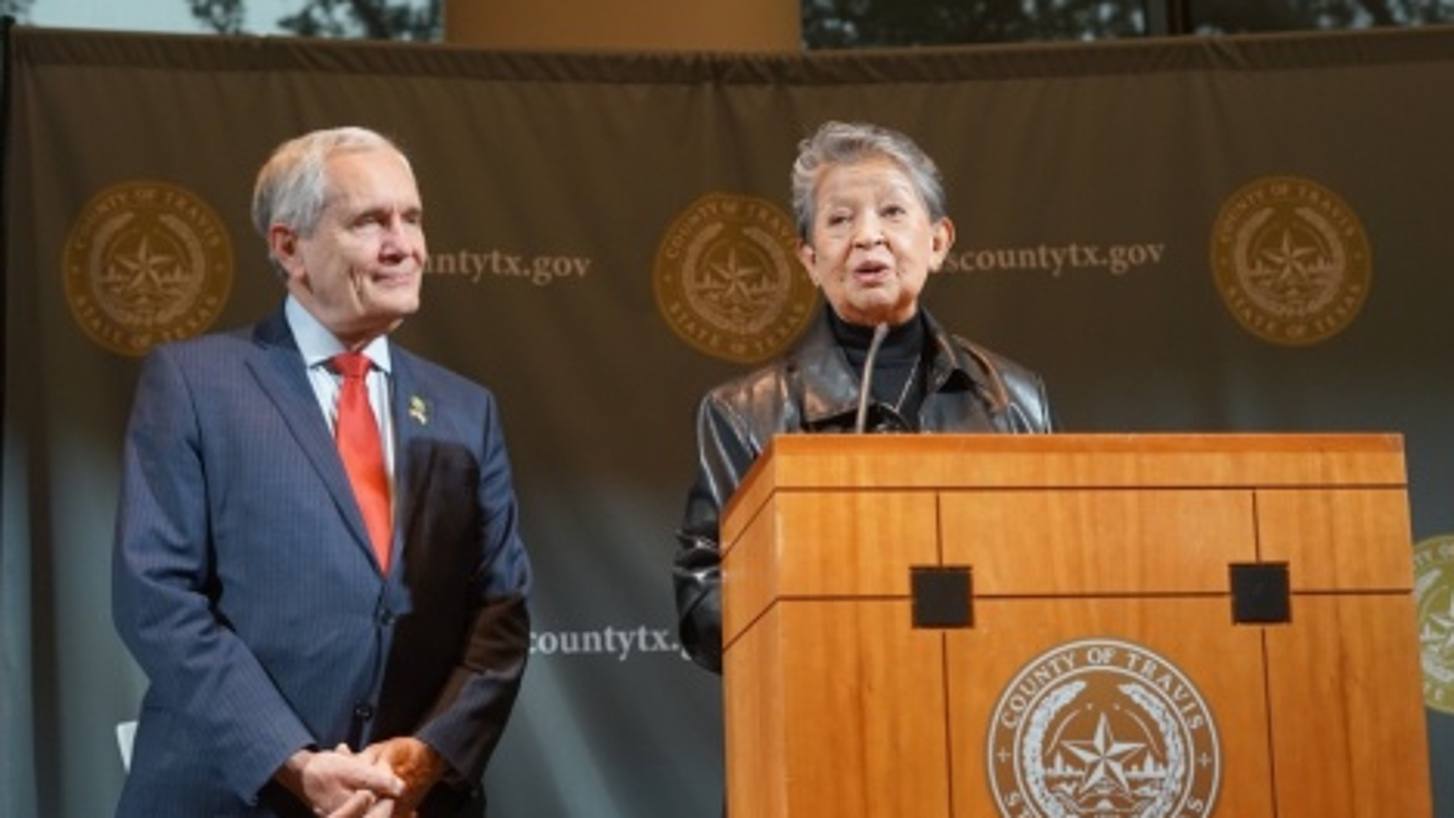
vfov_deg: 20.7
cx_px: 722
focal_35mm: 58
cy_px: 455
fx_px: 2237
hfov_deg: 36.0
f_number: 4
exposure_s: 1/160
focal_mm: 50
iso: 1600
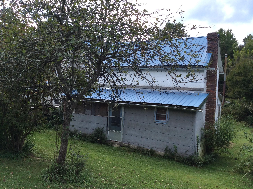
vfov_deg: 42.8
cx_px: 126
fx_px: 241
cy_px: 94
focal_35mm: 33
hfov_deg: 55.4
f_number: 2.4
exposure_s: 1/461
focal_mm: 3.3
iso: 32
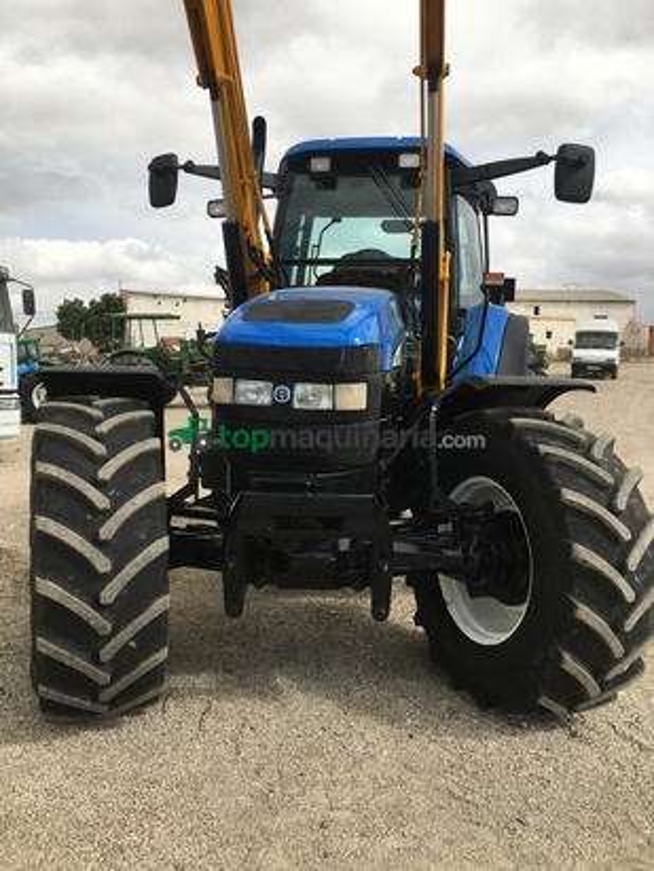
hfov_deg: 48.2
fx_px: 731
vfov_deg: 61.7
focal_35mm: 29
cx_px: 327
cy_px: 436
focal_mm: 4.15
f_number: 2.2
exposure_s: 1/1508
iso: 25
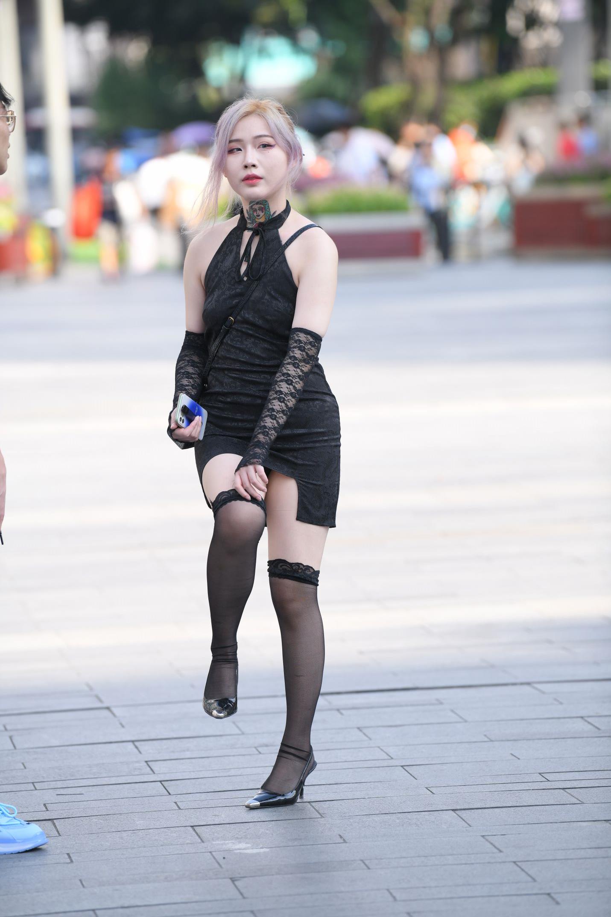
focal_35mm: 200
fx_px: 5090
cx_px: 306
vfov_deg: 10.3
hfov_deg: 6.9
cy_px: 458
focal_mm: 200
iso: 320
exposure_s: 1/640
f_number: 4
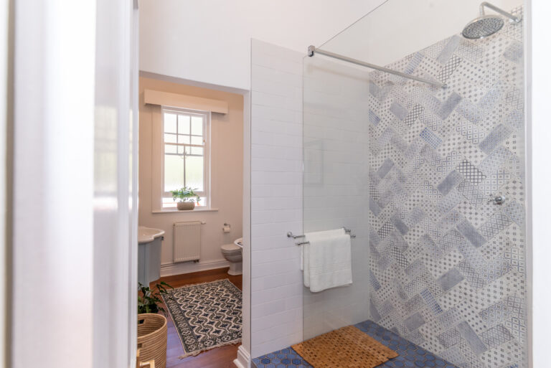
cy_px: 184
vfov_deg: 67.5
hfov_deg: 90.0
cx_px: 276
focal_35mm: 18
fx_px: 276
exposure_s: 1/125
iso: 640
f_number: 9
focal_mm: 18
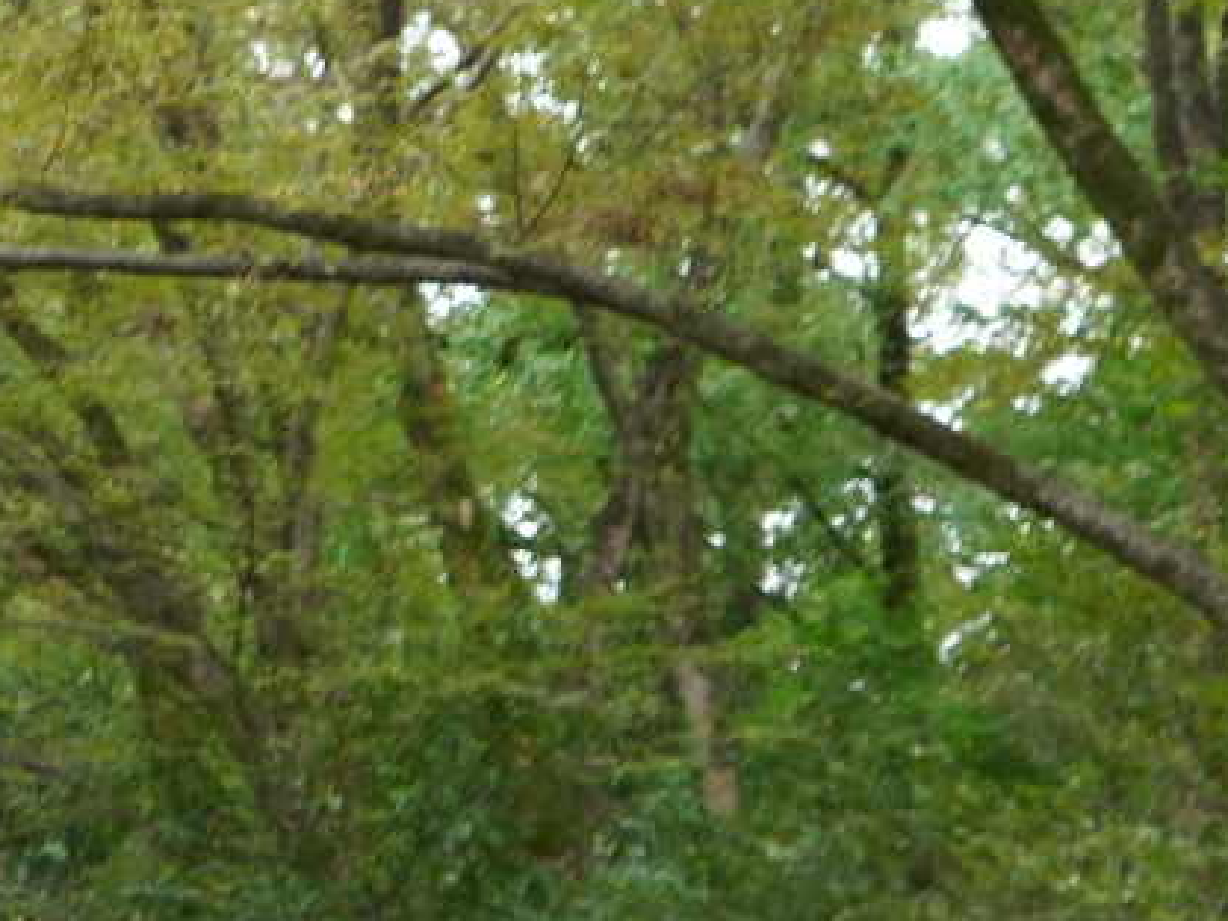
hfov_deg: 9.7
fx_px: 6882
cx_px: -880
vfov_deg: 7.7
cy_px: 344
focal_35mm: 194
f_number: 5
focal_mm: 41
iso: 500
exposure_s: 1/50
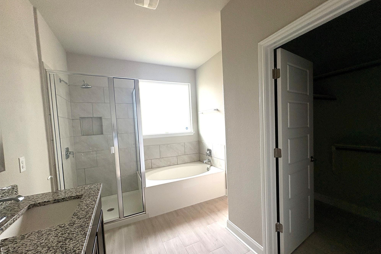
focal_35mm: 15
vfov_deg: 77.2
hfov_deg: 100.4
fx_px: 159
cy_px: 134
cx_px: 196
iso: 80
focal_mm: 2.22
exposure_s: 1/140
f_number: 2.2
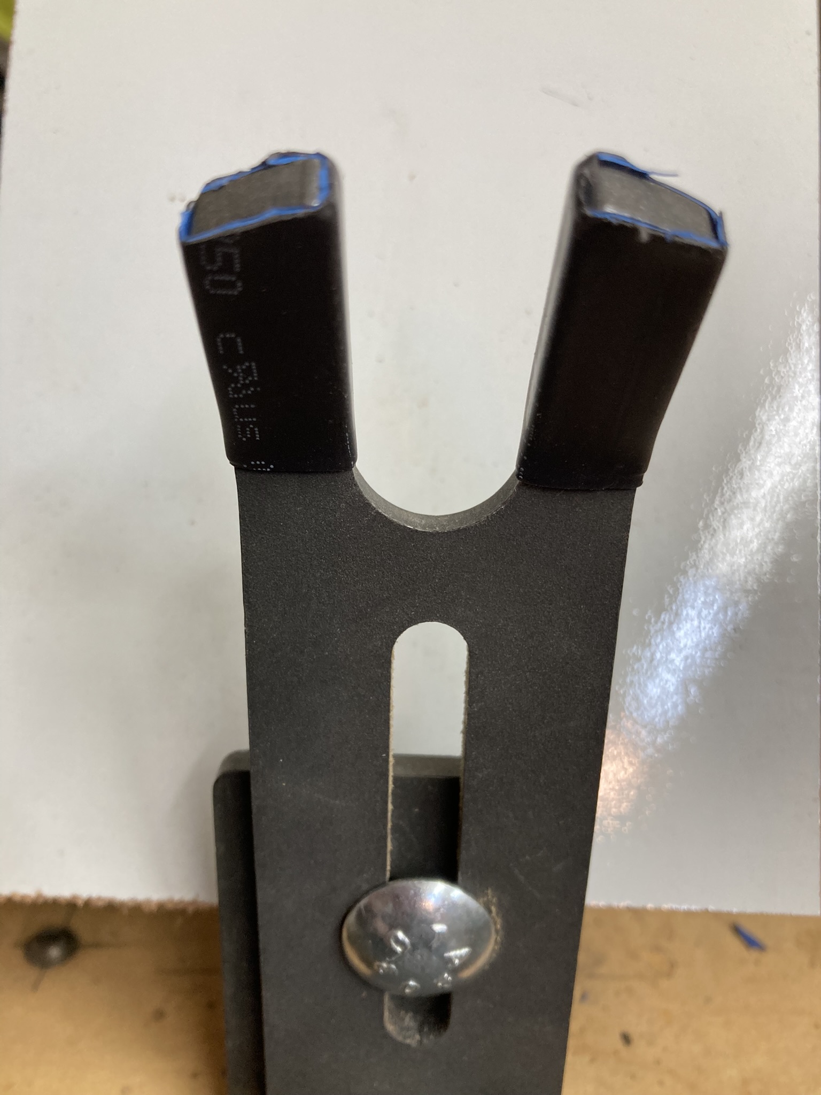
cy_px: 548
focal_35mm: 28
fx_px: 885
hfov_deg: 49.7
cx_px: 410
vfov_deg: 63.4
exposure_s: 1/60
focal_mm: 3.99
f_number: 1.8
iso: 80
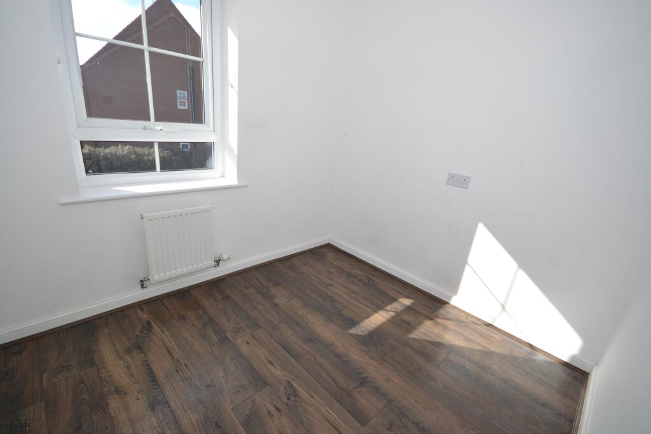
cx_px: 326
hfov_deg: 100.4
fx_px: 271
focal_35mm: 15
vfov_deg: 77.3
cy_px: 217
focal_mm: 10
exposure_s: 1/125
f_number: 5.6
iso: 100
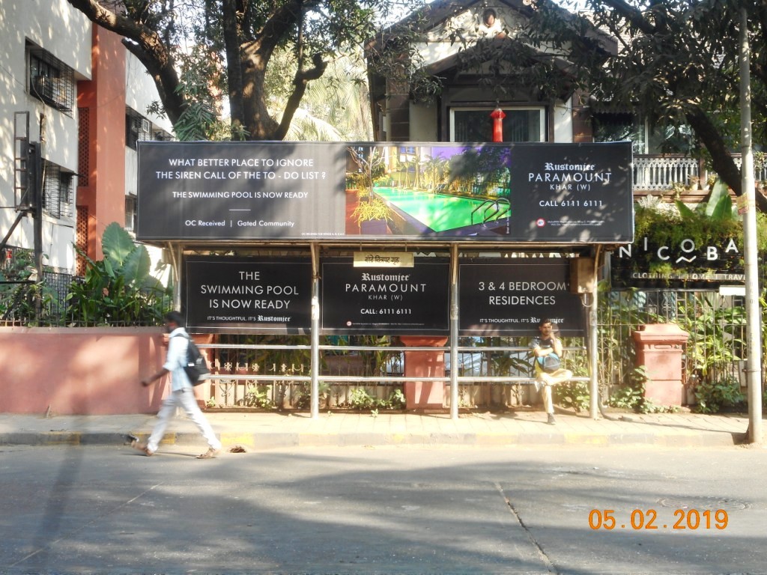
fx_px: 975
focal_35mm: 44
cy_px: 288
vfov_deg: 32.9
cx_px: 384
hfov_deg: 42.9
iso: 80
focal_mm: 7.9
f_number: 4.7
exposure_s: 1/30
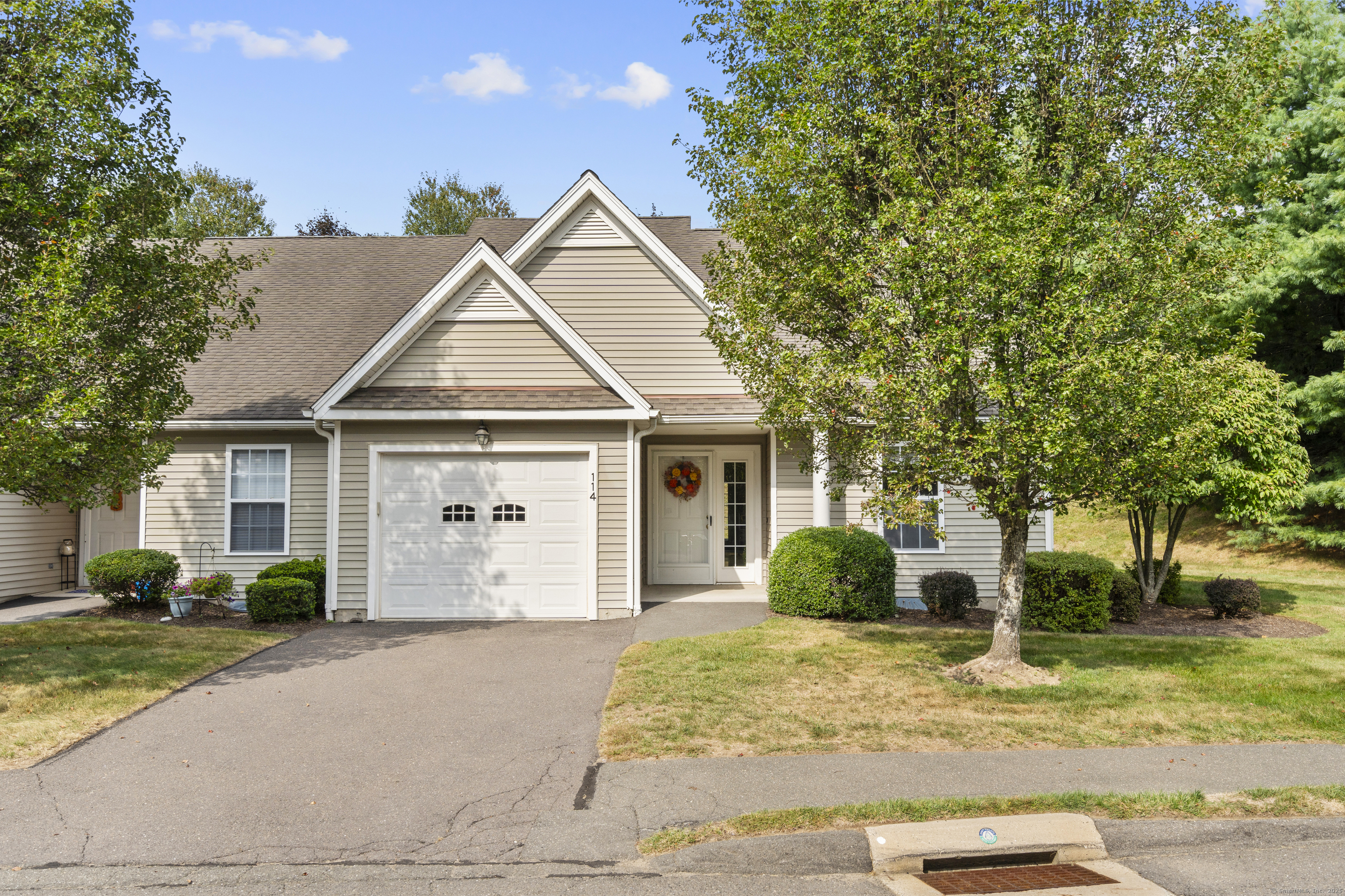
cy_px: 448
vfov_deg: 43.6
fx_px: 1121
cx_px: 672
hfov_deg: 61.9
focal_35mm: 30
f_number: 9
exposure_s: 1/60
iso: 200
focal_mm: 30
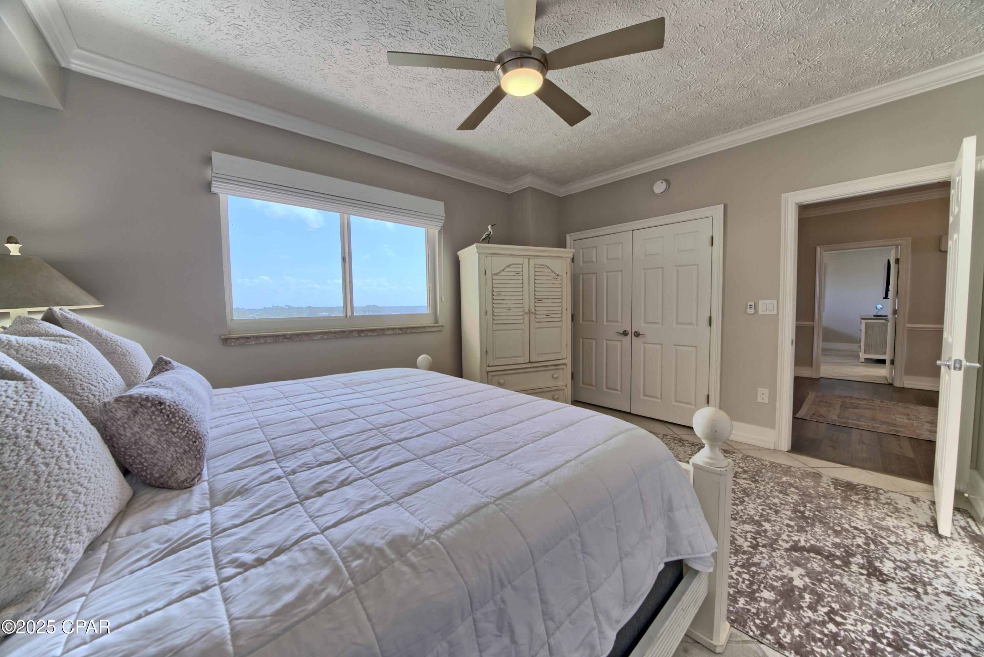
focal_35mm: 12
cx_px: 492
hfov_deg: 112.6
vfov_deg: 90.0
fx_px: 328
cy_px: 328
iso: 500
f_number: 8
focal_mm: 12
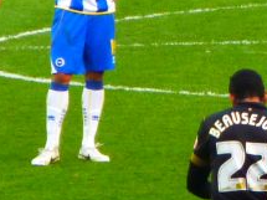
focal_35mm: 1292
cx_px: 462
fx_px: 9960
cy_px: 37
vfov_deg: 1.2
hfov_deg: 1.5
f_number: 5.6
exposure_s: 1/60
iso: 400
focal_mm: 41.3
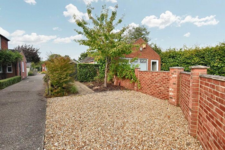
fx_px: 113
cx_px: 112
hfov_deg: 90.0
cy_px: 75
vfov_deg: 67.4
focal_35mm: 18
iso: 800
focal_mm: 12
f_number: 10
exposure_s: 1/400
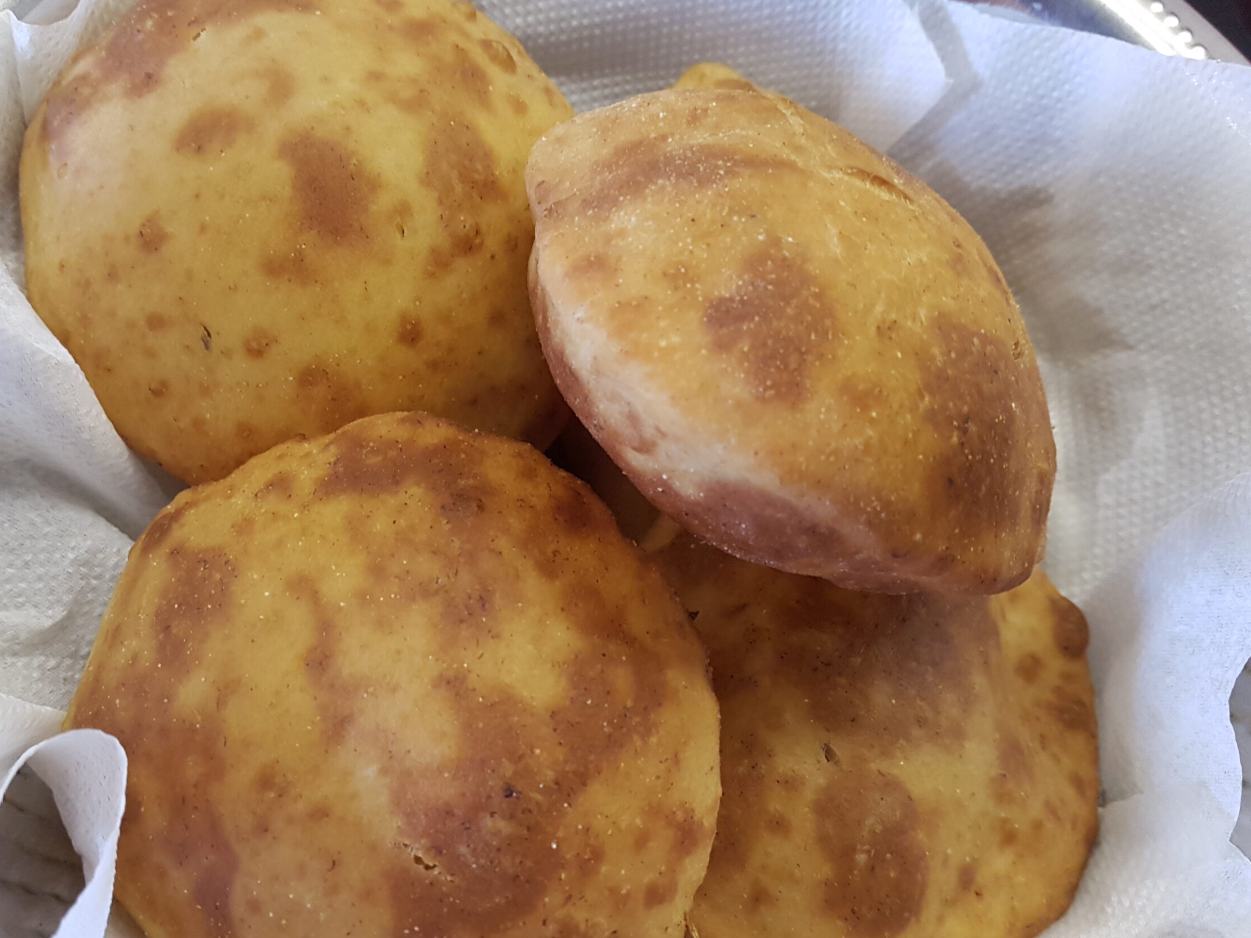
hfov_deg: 59.7
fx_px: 1084
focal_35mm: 30
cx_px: 531
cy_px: 502
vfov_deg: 46.8
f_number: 1.7
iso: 160
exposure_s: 1/25
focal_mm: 4.2
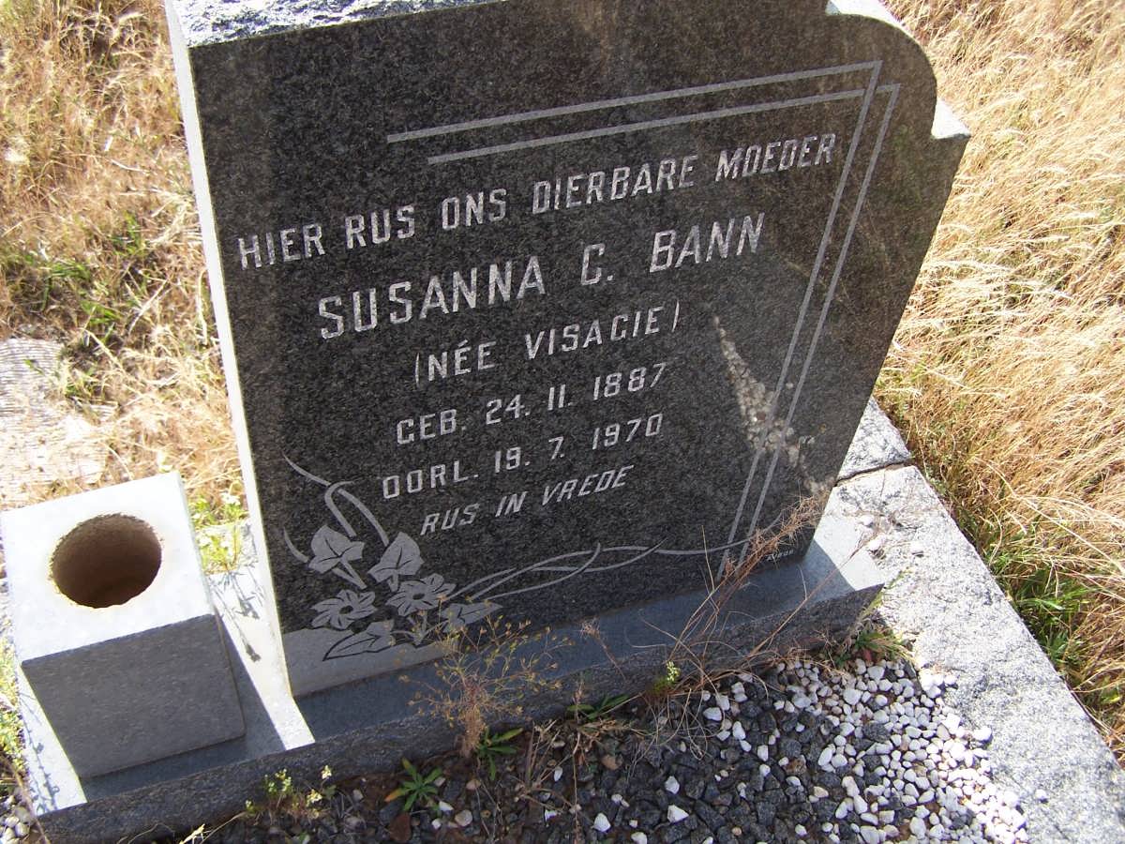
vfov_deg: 37.7
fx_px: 1235
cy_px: 422
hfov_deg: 49.0
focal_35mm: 38
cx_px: 562
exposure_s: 1/500
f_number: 2.8
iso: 80
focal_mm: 6.3
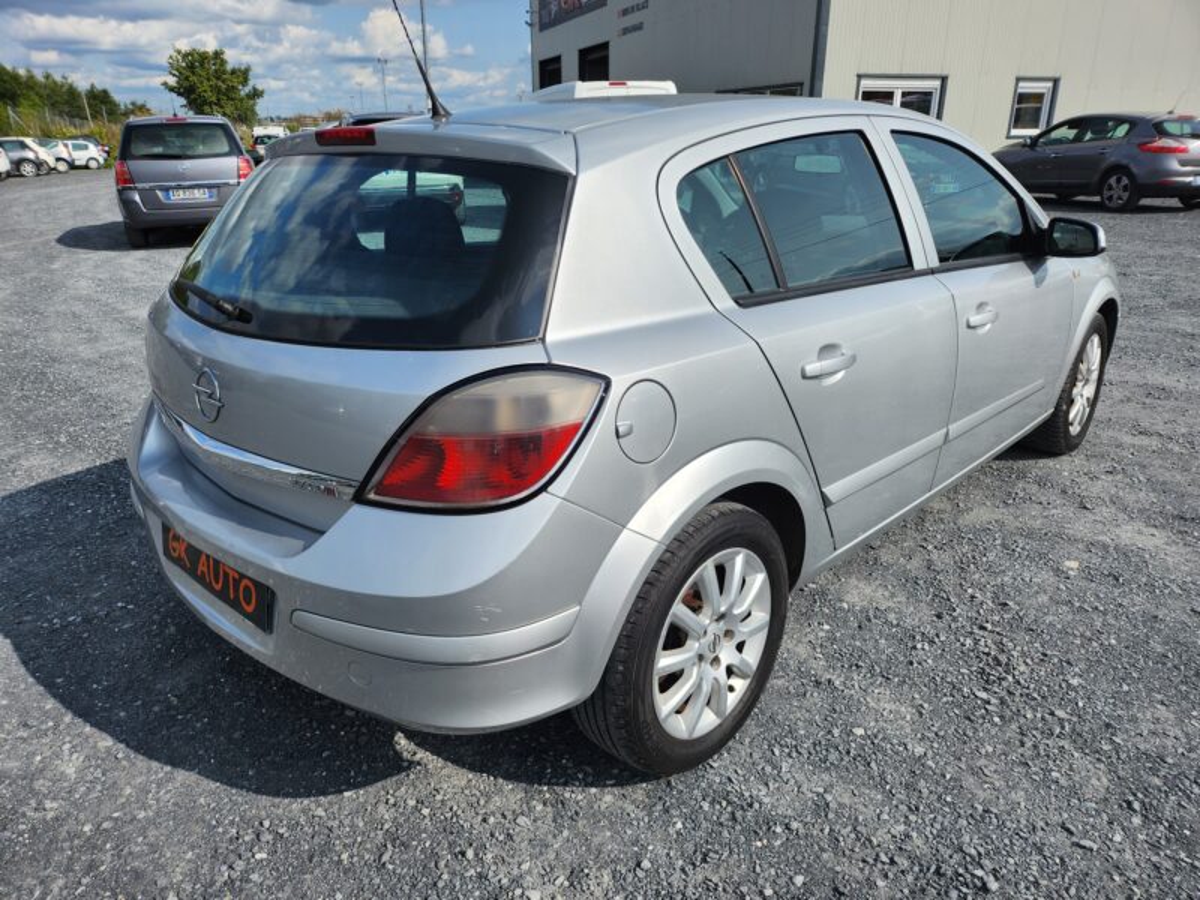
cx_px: 600
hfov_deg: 71.6
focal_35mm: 24
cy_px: 450
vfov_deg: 56.8
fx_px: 832
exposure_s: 1/4913
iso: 50
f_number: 1.8
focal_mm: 5
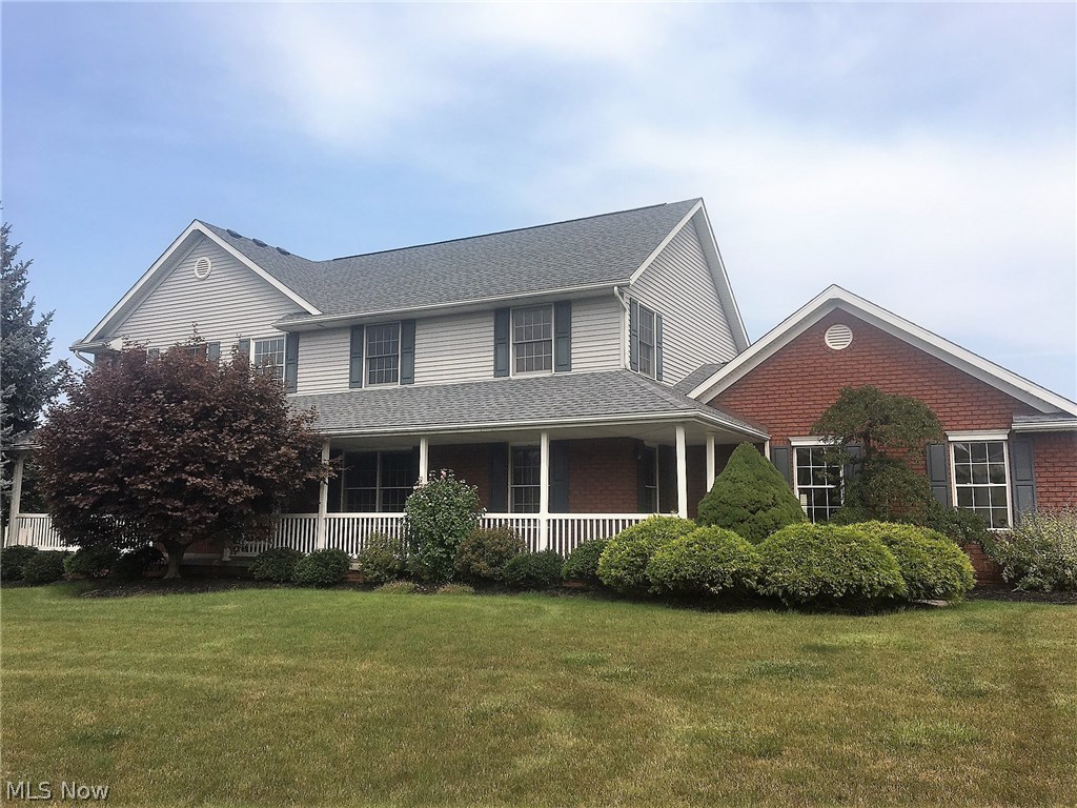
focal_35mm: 29
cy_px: 404
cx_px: 538
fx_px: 902
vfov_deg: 48.2
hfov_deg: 61.7
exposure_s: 1/1350
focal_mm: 4.15
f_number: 2.2
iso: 25
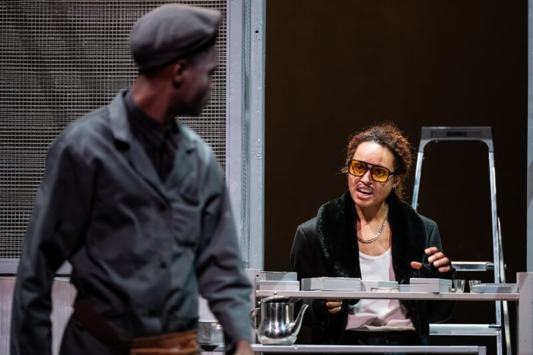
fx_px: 2664
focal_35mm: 180
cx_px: 266
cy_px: 178
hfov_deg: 11.4
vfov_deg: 7.6
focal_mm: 180
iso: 5000
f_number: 2.8
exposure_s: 1/200
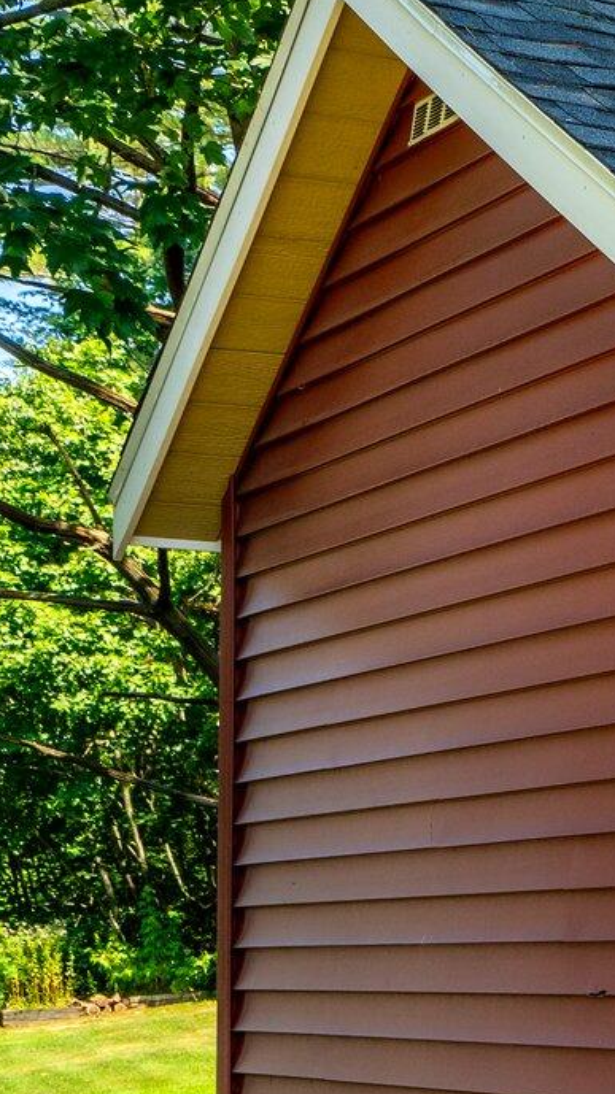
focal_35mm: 109
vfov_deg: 19.4
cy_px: 899
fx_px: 3163
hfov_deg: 9.7
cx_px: 1540
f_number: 9
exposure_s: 1/125
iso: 50
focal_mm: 35
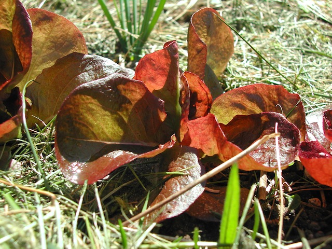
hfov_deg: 49.0
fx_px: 364
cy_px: 124
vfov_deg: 37.7
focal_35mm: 38
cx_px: 166
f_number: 7.6
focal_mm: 8
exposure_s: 1/124
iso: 100
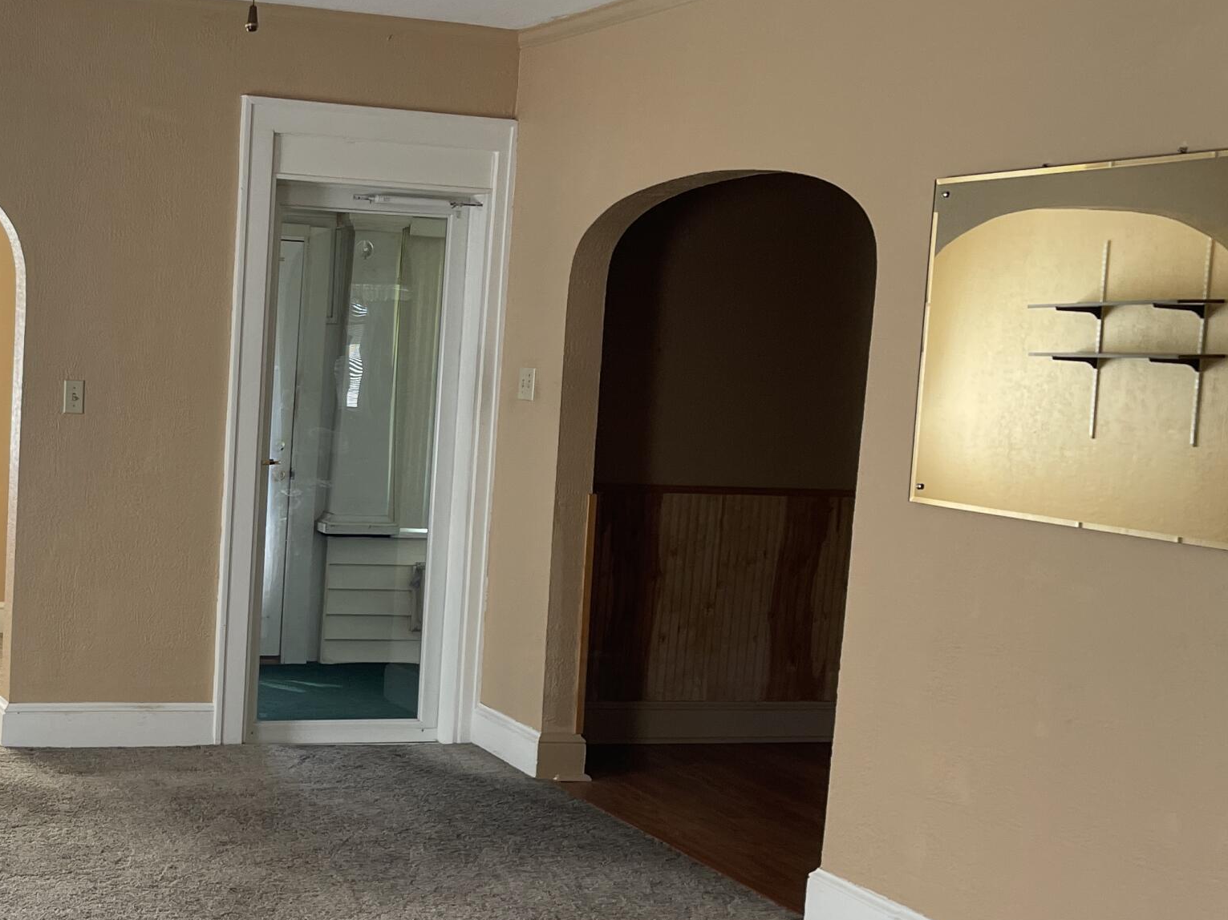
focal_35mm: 49
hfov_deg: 36.8
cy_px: 513
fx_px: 1738
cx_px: 160
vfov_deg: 29.6
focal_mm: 5.1
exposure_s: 1/121
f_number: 1.6
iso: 100
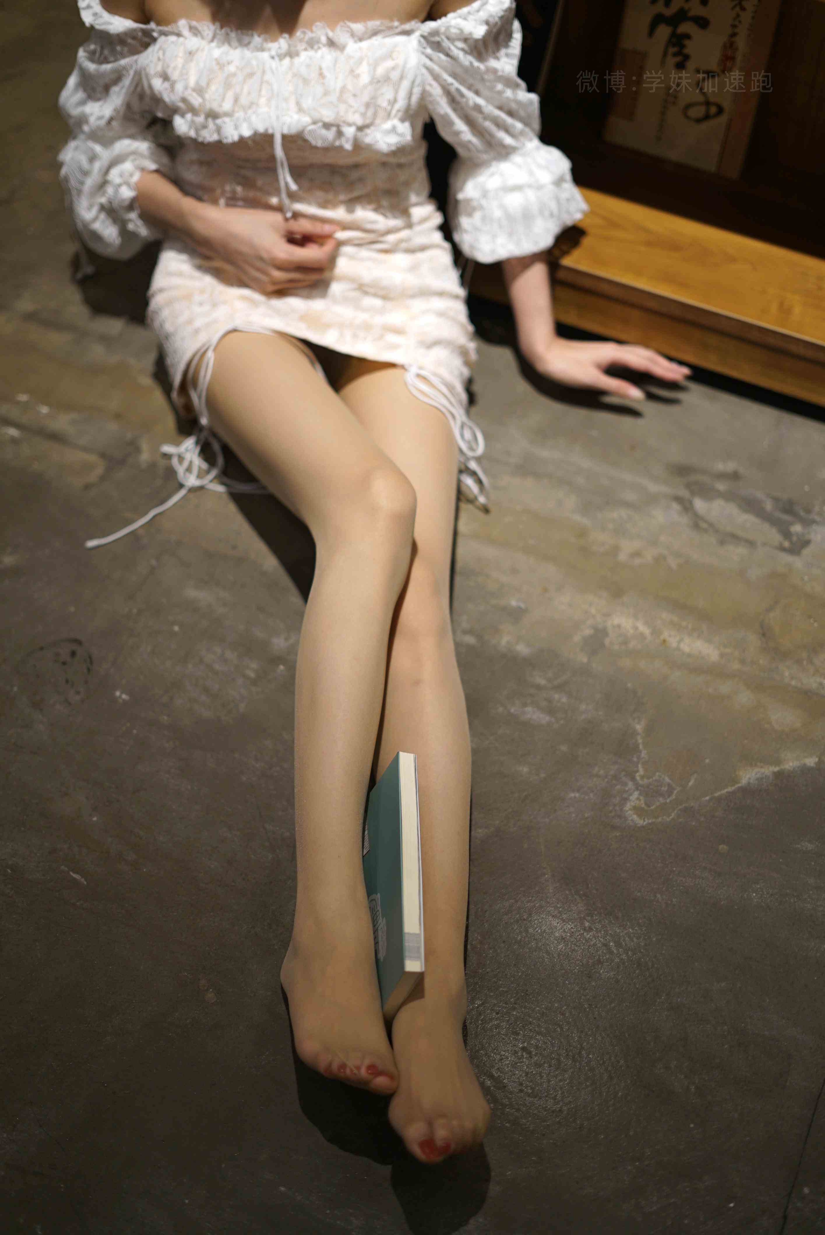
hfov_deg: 27.0
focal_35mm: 50
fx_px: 1716
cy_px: 618
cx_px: 412
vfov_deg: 39.6
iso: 200
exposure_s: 1/100
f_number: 1.8
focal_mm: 50
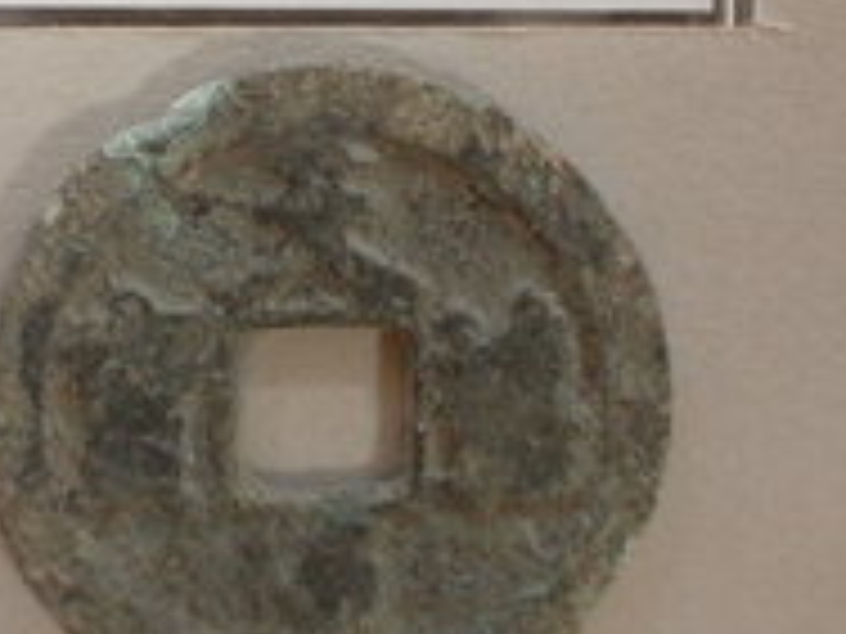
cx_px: 310
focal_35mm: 64
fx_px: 1564
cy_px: 144
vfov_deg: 22.7
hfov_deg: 30.1
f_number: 2.3
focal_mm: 5.4
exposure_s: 1/100
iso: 800
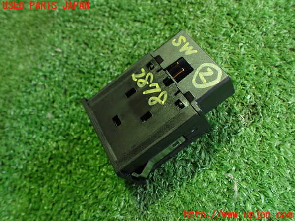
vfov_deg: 46.8
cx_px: 148
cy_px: 110
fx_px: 256
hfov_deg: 60.0
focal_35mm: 30
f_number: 2.3
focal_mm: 5.4
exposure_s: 1/50
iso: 800
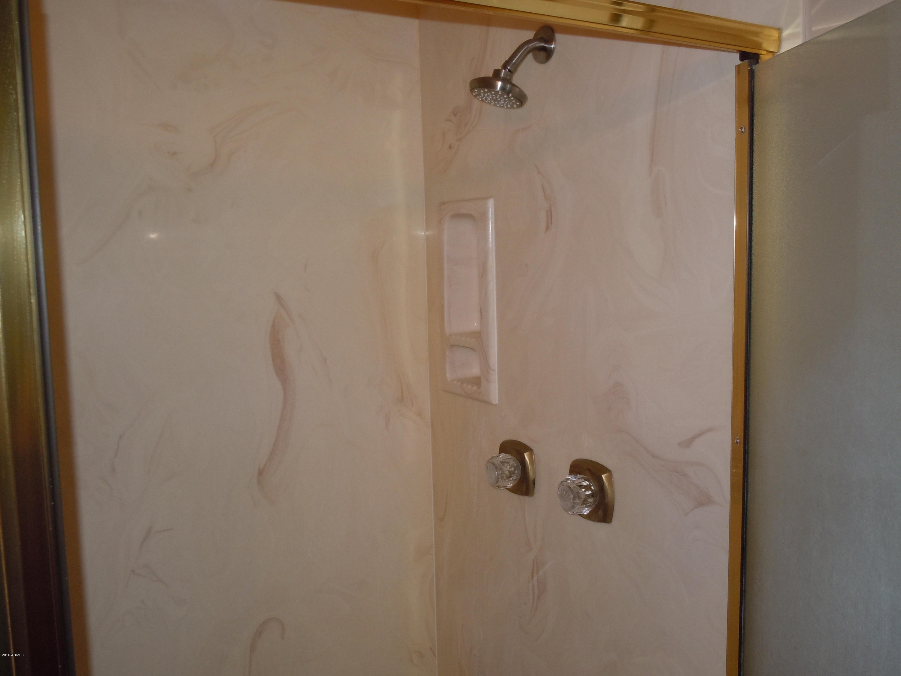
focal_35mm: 33
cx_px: 450
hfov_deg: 55.4
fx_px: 859
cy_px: 338
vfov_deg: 42.9
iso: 200
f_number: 4
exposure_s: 1/30
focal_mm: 5.9
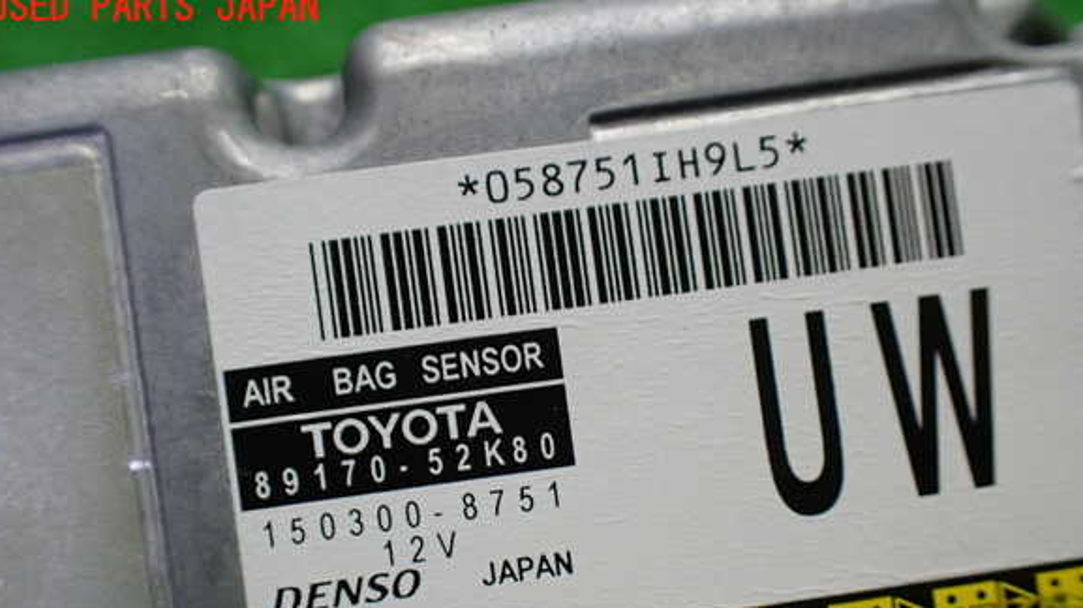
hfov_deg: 58.0
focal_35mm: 34
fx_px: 976
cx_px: 541
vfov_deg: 34.3
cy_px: 407
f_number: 2.3
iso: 250
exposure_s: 1/125
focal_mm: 5.4
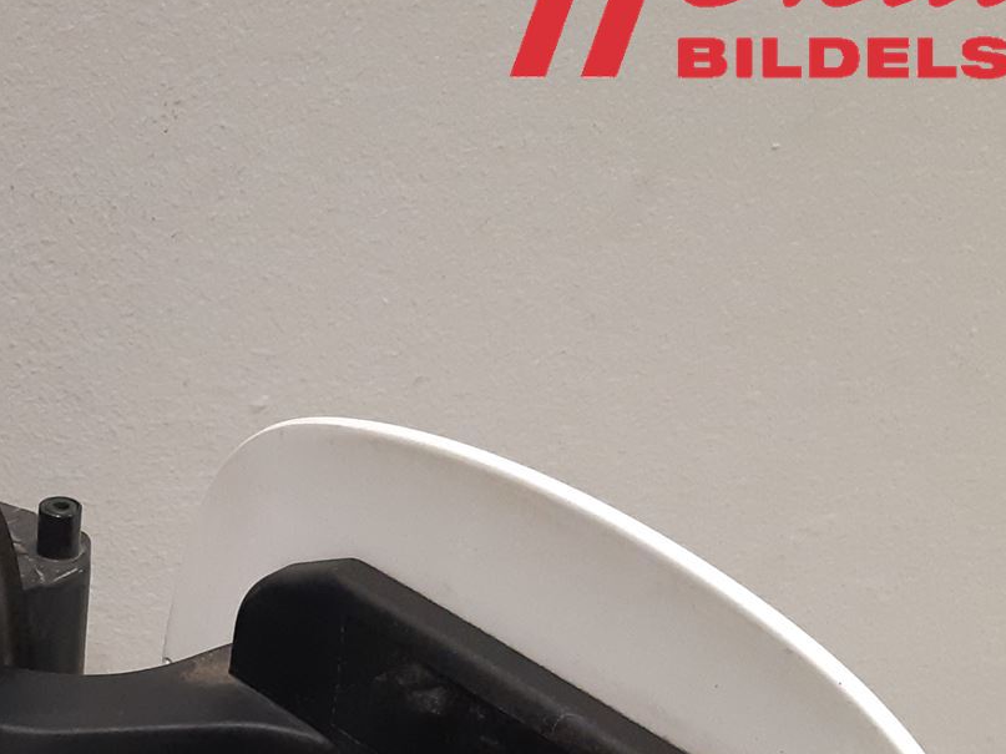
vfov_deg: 21.2
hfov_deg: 27.7
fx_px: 1918
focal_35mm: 66
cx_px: -1
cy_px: 824
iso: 250
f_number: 1.7
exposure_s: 1/50
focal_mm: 3.93
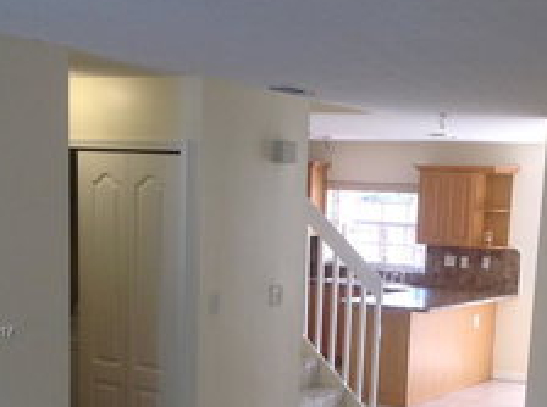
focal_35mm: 67
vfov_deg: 21.5
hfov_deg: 28.9
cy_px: 334
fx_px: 1056
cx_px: 337
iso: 50
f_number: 2.4
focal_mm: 4.28
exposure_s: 1/40
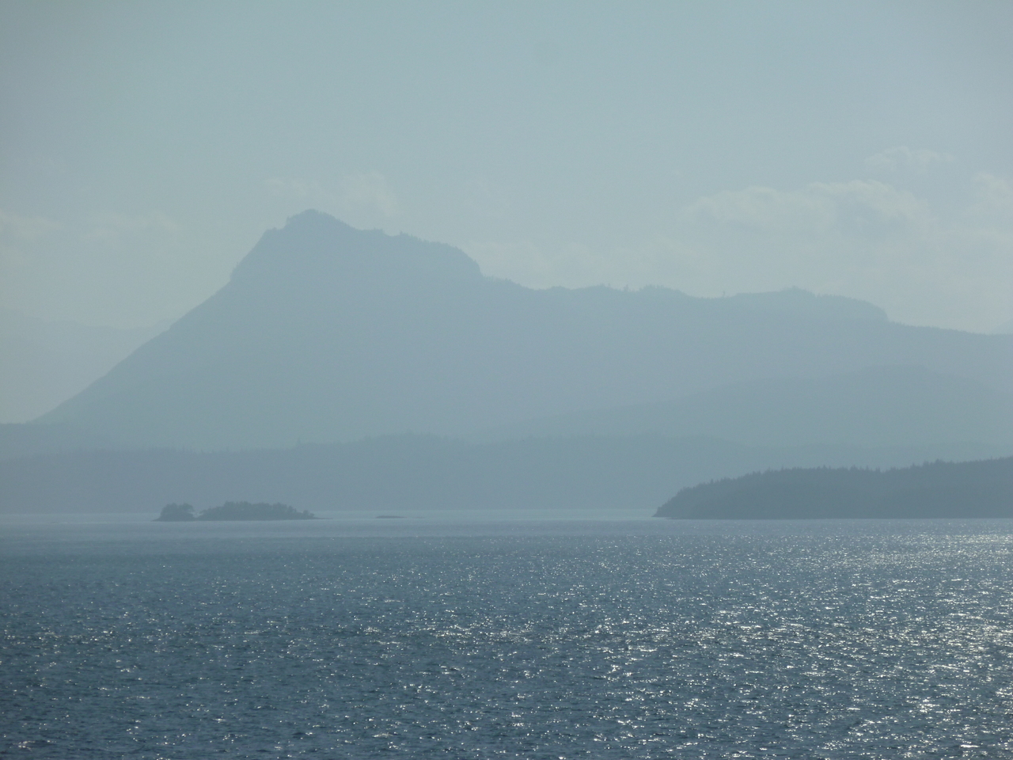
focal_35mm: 184
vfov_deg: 8.1
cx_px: 506
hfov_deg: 10.7
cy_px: 380
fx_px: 5385
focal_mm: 33
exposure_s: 1/160
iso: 80
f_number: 18
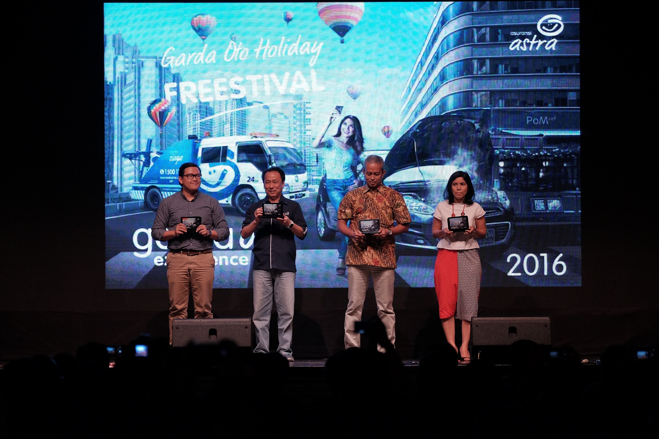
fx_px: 2691
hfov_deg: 14.0
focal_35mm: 147
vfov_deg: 9.3
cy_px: 220
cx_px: 330
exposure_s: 1/125
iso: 1250
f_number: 2.8
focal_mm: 98.2
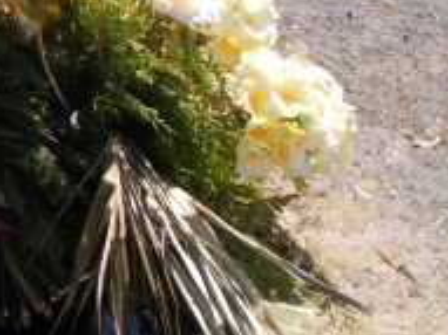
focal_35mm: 87
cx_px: -164
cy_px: -59
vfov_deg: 16.3
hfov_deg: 20.2
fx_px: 1125
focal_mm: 4.6
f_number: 8
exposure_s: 1/100
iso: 80
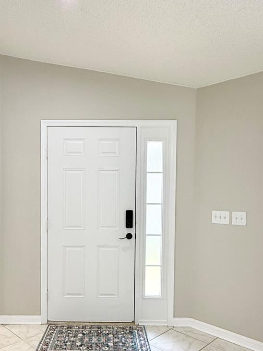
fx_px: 233
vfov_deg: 73.5
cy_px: 201
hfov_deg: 58.3
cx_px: 101
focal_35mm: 23
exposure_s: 1/120
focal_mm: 2.22
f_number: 2.2
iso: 80
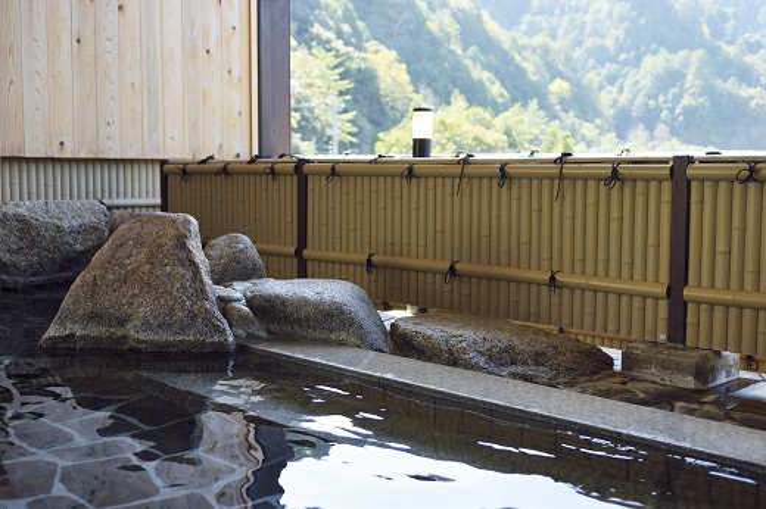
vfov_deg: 31.9
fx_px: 893
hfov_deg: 46.4
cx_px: 383
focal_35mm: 42
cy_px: 254
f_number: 2.8
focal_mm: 28
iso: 100
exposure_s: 1/125
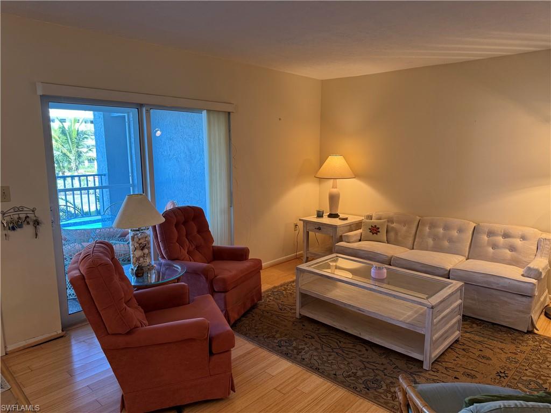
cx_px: 276
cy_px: 206
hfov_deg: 71.6
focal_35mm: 24
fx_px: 382
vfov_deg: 56.8
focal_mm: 6.76
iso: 160
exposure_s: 1/60
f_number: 1.78
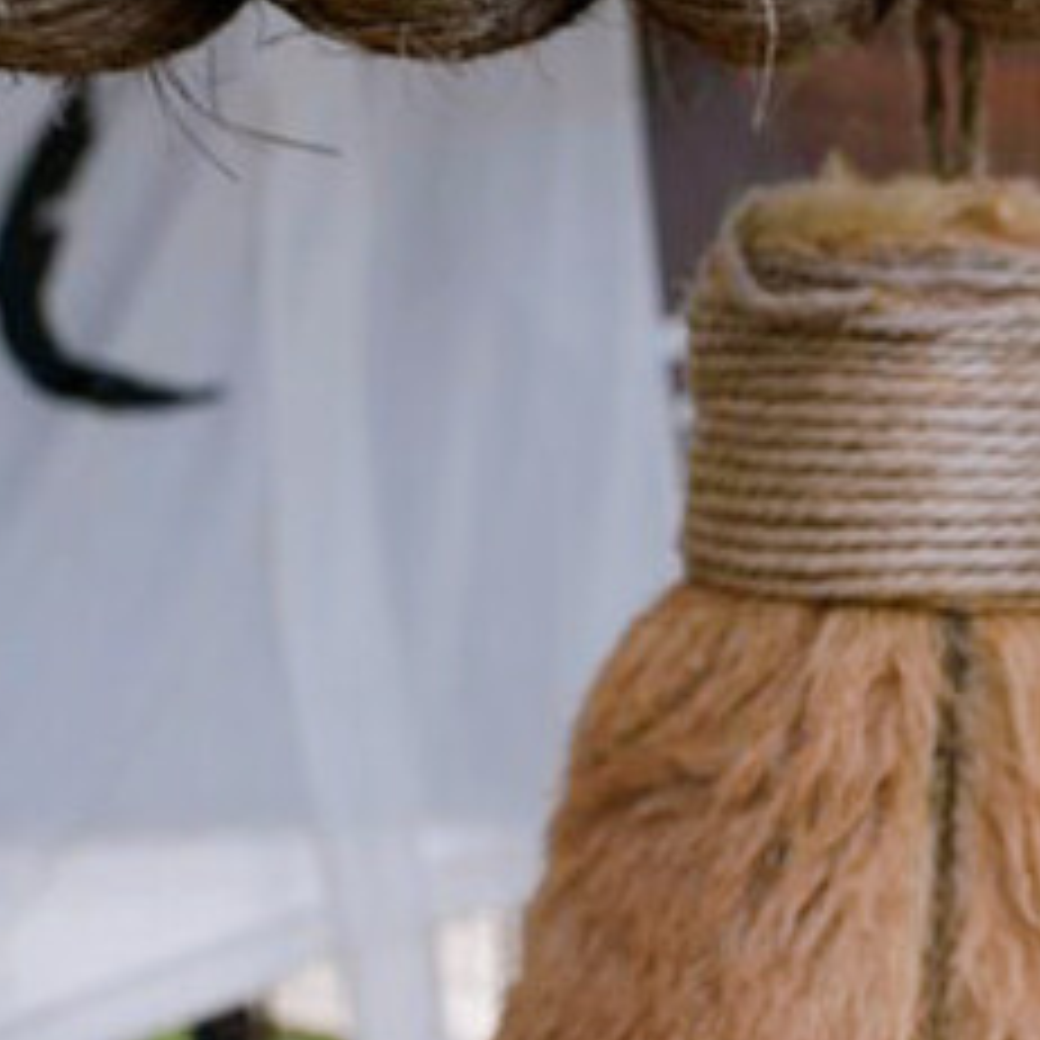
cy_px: 887
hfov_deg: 22.2
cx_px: 1049
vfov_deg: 22.6
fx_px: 2549
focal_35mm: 75
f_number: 8
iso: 320
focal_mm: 24
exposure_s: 1/160
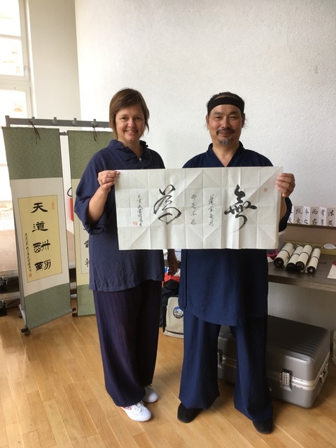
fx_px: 375
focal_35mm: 29
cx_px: 168
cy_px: 224
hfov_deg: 48.2
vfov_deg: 61.7
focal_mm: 4.15
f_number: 2.2
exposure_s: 1/100
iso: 32
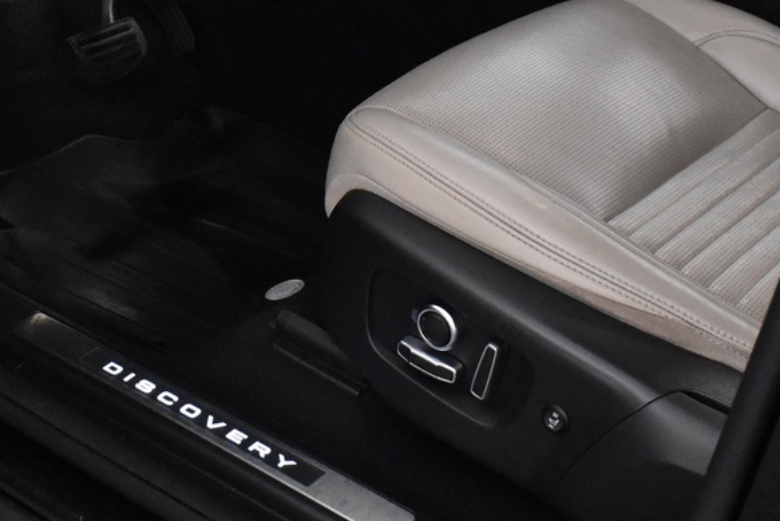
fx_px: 1625
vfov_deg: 17.8
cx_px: 276
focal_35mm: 75
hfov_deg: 26.9
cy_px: 0
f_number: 4.5
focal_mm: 18
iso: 3200
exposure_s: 1/80
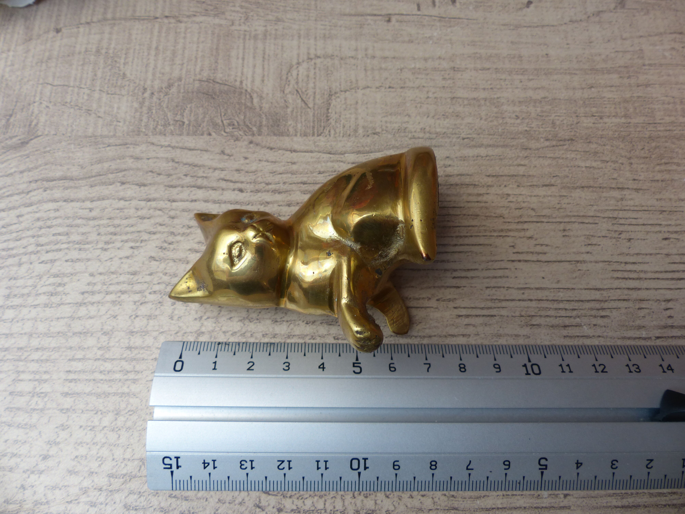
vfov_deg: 54.9
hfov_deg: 69.4
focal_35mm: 25
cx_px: 342
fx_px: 495
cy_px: 257
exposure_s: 1/125
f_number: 2.8
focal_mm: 4.5
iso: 100
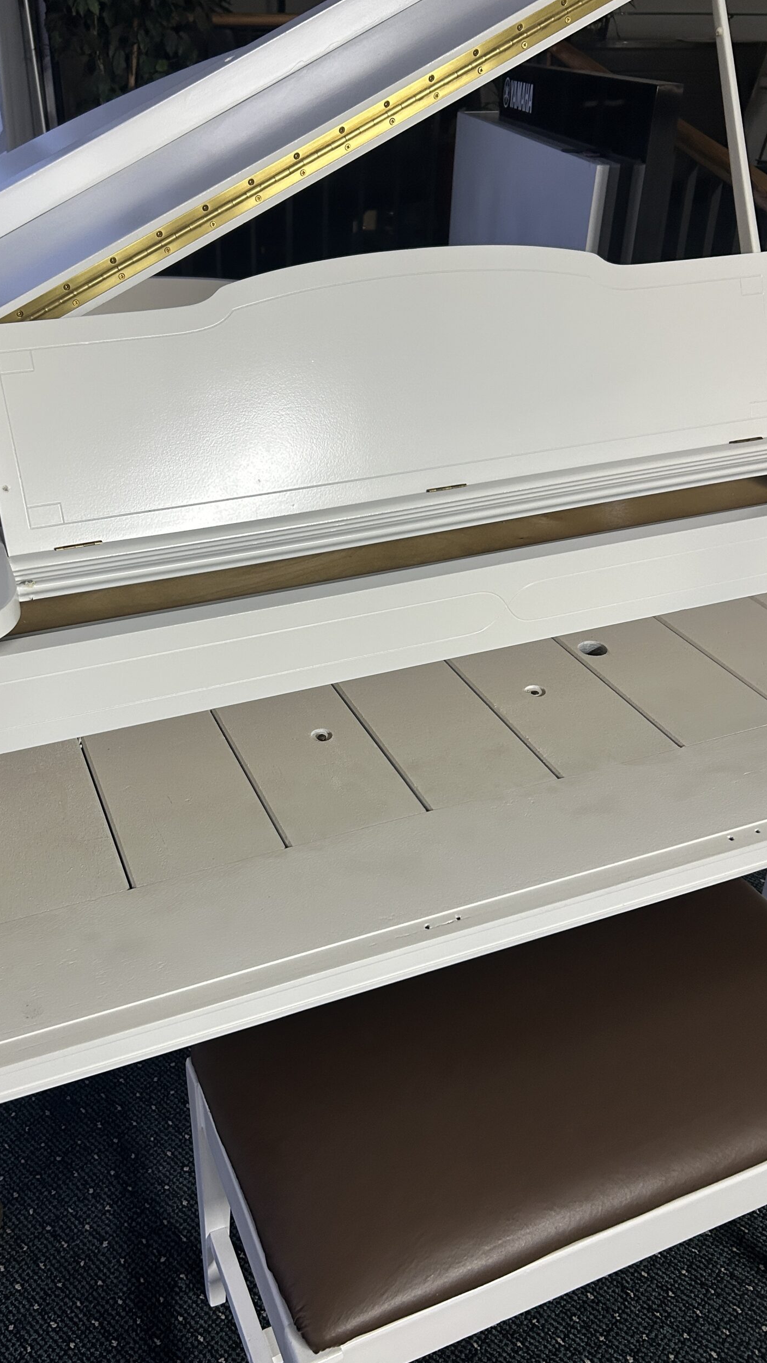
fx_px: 1048
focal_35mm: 29
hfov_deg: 40.0
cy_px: 677
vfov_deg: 66.1
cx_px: 303
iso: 200
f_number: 1.5
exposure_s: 1/60
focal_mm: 5.7
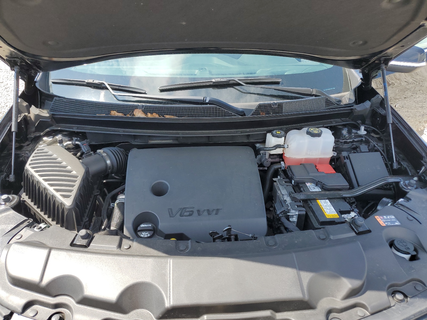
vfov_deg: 53.1
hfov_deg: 67.3
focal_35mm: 26
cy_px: 160
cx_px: 214
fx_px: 321
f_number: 1.5
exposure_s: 1/769
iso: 50
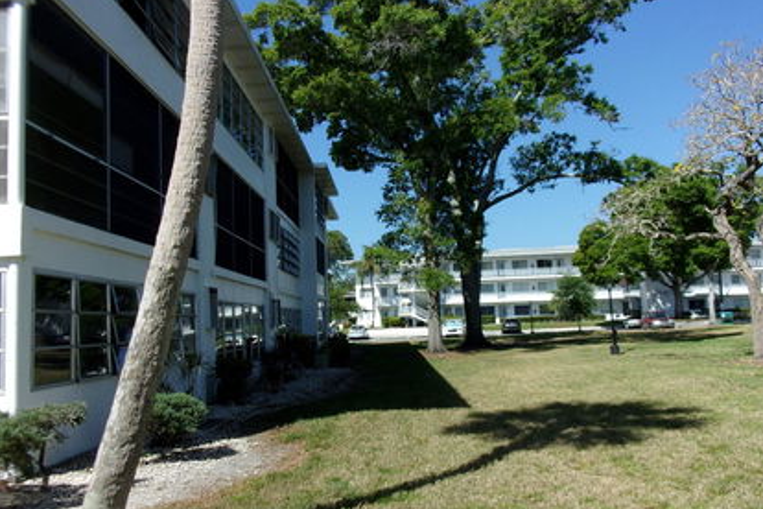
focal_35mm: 30
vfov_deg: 43.6
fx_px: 636
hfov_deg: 61.9
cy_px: 260
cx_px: 390
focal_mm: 5.1
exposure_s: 1/85
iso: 80
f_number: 10.8
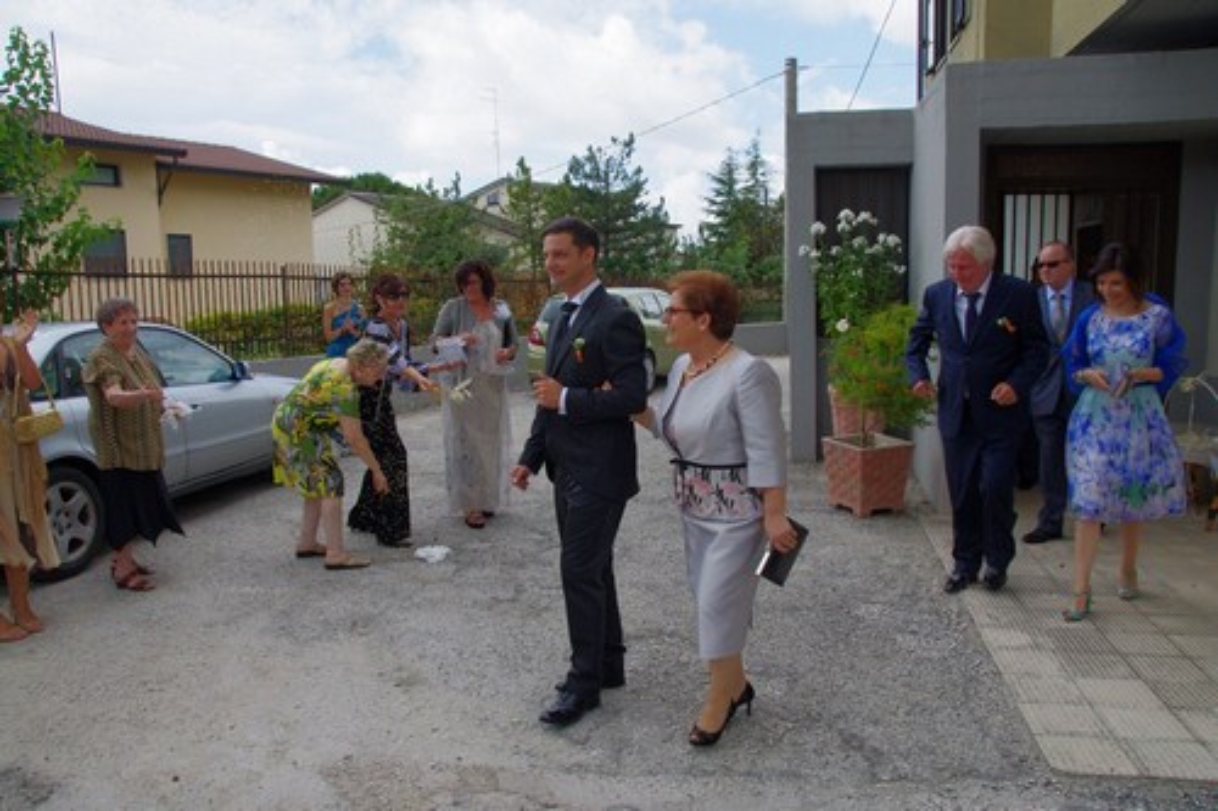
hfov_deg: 42.3
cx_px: 609
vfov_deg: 28.9
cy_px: 406
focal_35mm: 46
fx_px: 1573
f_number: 8
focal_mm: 31
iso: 400
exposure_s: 1/320
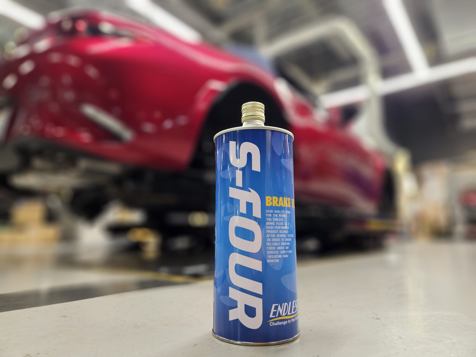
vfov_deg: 58.9
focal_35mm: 23
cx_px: 238
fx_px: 316
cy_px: 178
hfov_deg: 73.9
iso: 400
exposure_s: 1/100
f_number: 1.8
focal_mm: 5.4
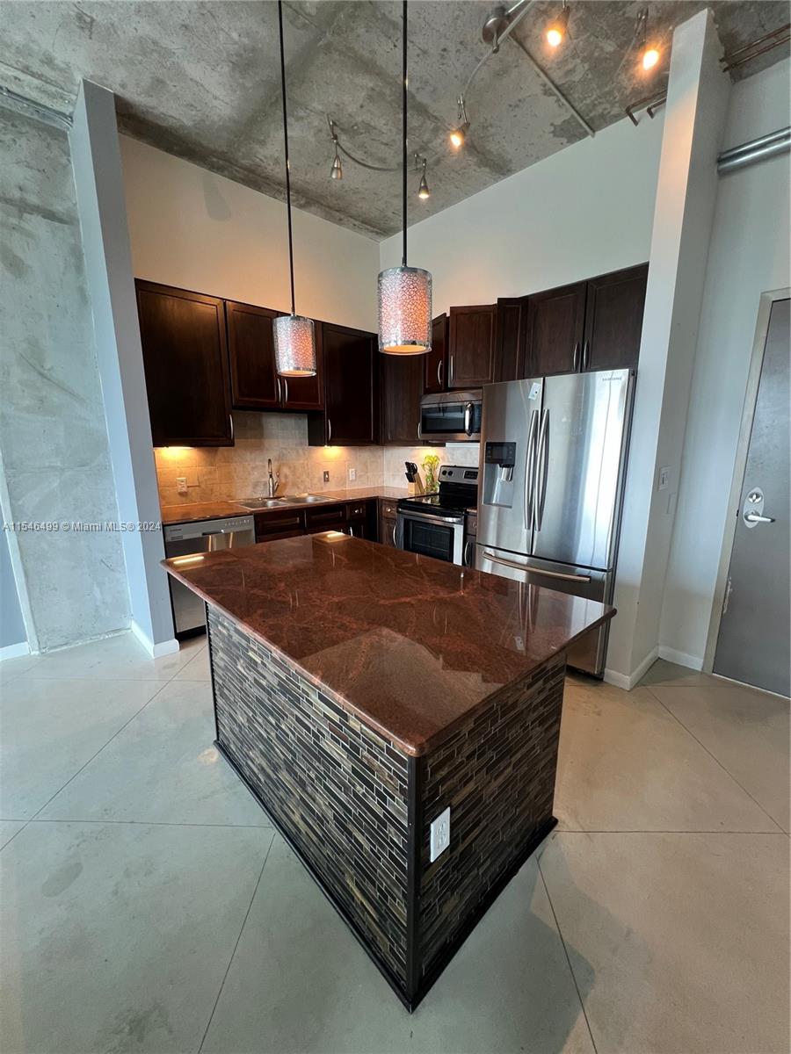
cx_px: 396
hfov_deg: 89.9
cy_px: 527
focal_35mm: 13
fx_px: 396
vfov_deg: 106.2
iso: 160
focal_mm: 1.57
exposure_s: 1/60
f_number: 1.8
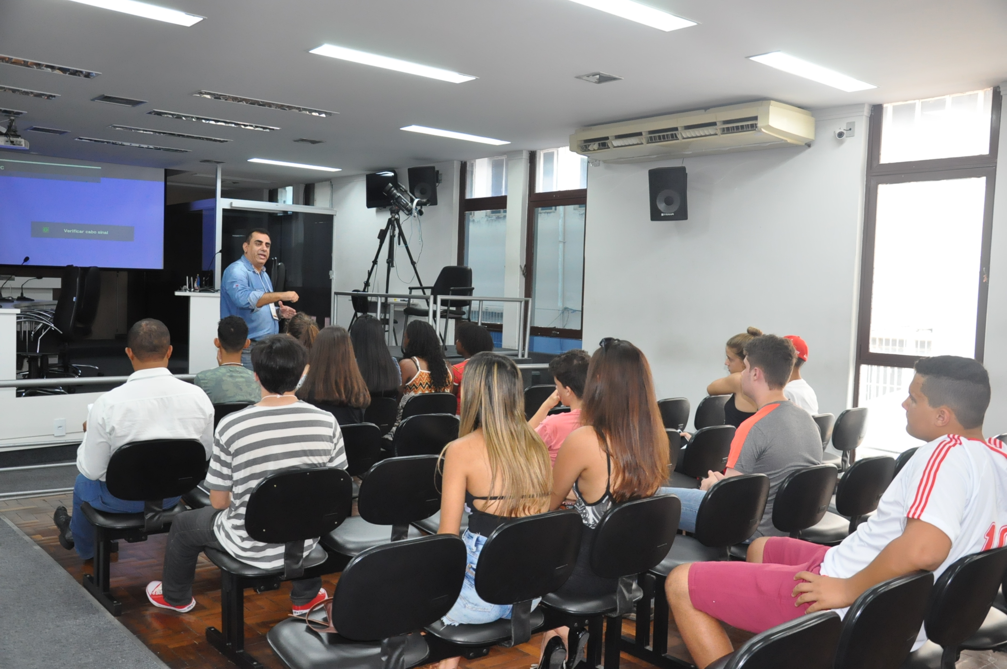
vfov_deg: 39.9
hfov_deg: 57.3
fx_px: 922
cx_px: 504
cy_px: 334
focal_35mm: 33
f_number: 5
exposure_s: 1/100
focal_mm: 22
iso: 2000
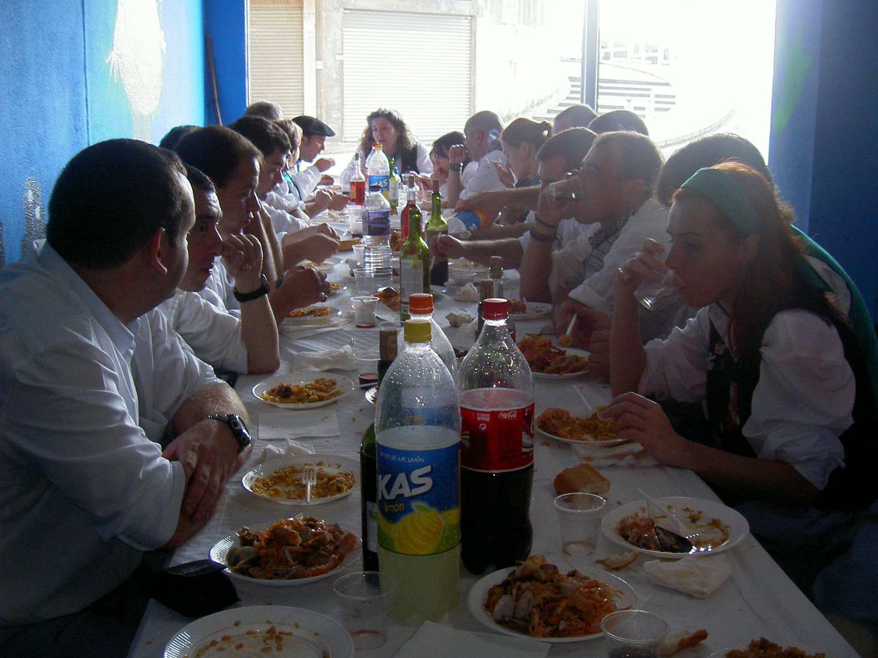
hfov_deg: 46.8
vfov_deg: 36.0
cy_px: 326
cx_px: 447
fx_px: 1015
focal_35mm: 40
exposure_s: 1/59.5
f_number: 2.8
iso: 100
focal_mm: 8
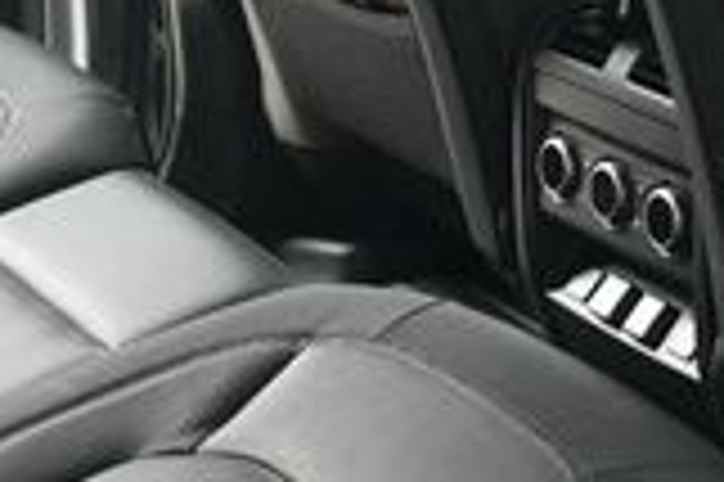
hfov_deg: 17.0
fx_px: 2391
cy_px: -36
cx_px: 643
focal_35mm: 119
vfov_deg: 11.3
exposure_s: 1/160
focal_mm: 20
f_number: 4.5
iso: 100
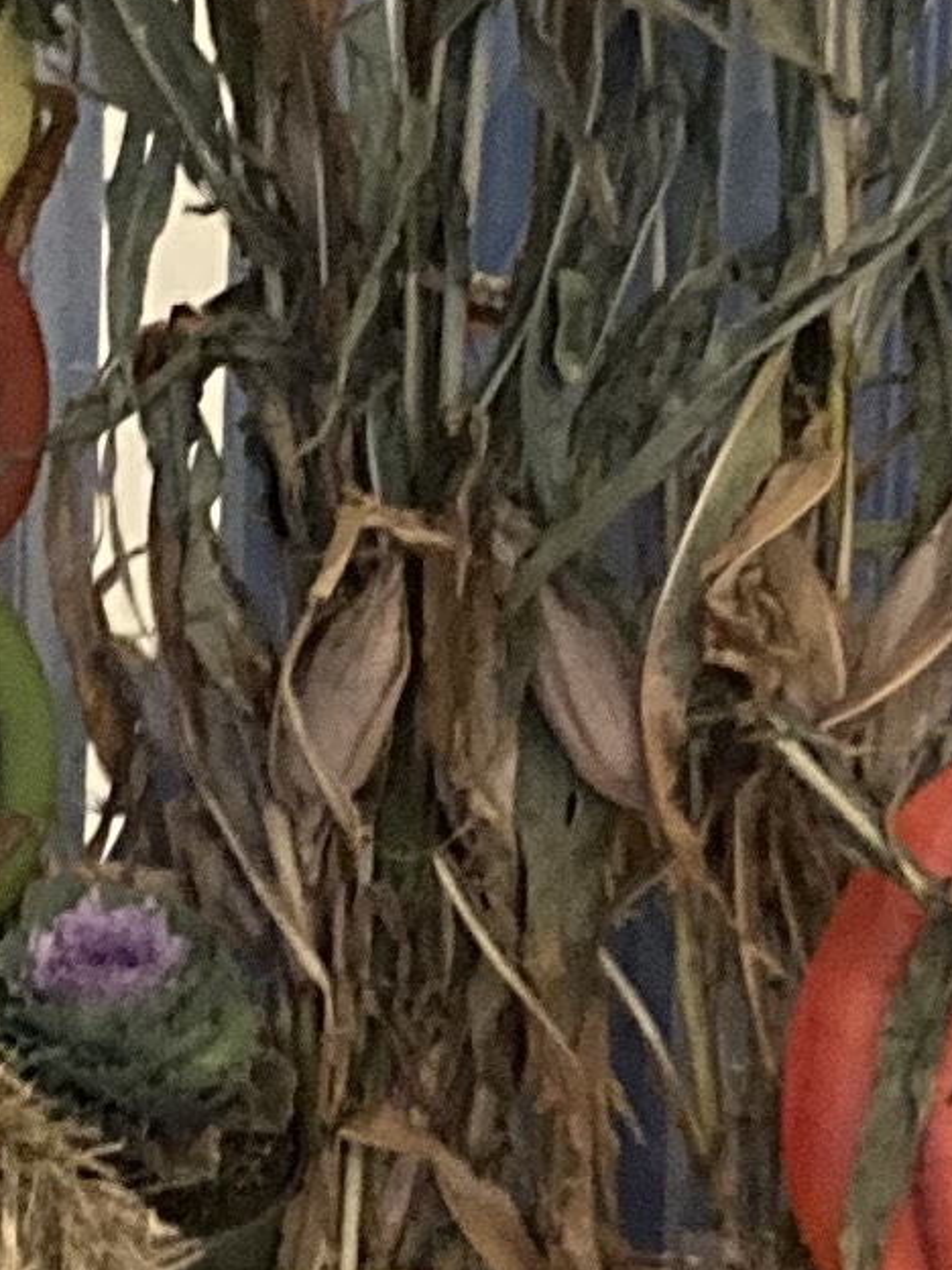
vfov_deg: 10.9
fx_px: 6637
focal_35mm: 181
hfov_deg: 8.2
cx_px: 195
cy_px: 1160
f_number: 1.8
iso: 640
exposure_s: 1/23
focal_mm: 3.99
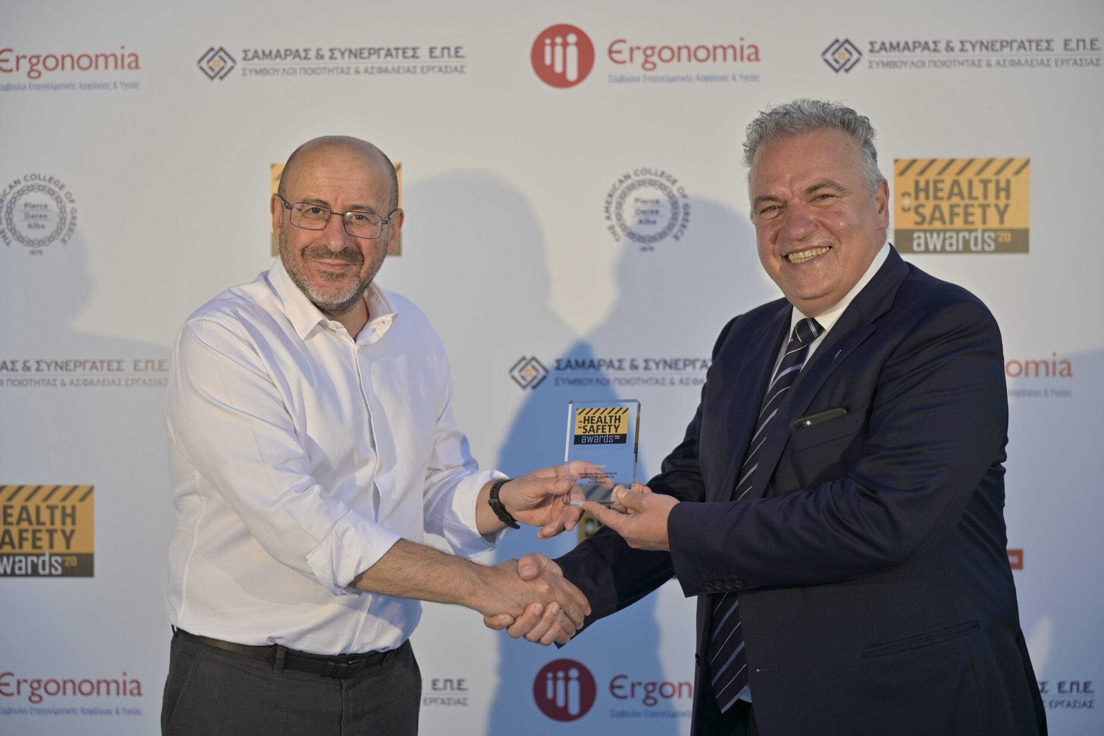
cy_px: 368
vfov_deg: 22.3
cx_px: 552
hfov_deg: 32.9
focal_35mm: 61
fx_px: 1871
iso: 100
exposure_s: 1/250
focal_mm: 61
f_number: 2.8
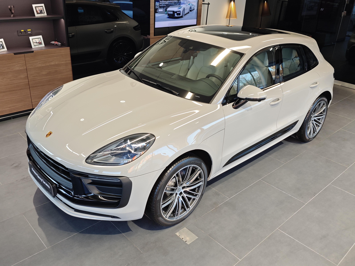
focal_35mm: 30
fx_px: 308
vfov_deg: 46.8
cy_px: 133
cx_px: 178
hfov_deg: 60.0
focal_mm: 6.55
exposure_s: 1/100
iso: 125
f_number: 1.6
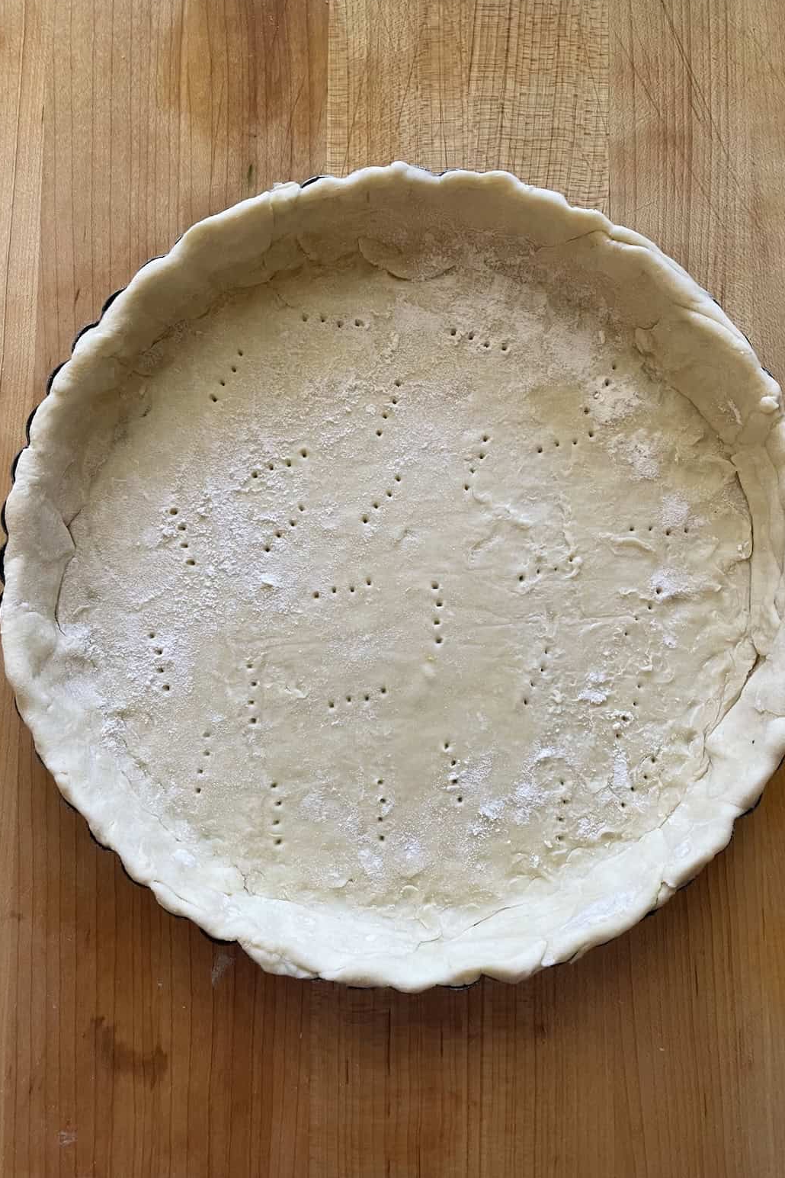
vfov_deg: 65.5
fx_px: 916
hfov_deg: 46.4
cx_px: 401
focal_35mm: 28
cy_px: 575
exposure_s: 1/60
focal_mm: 4.2
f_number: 1.6
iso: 125
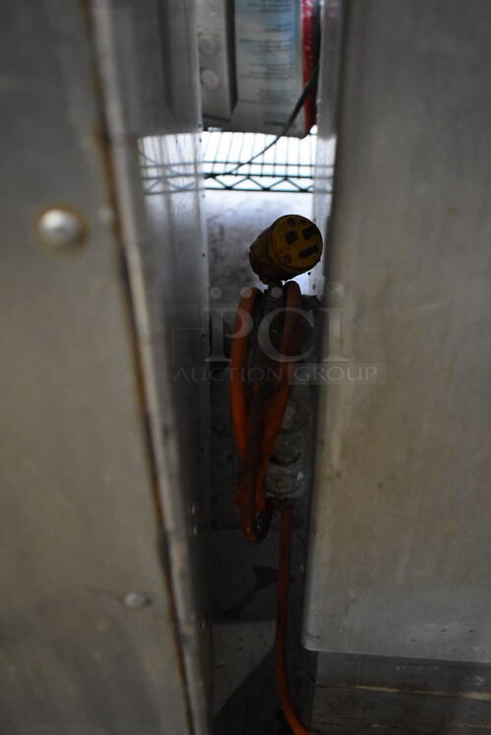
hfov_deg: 40.0
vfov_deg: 57.1
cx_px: 276
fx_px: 674
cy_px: 333
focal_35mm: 33
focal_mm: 18
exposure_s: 1/30
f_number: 3.5
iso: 2200
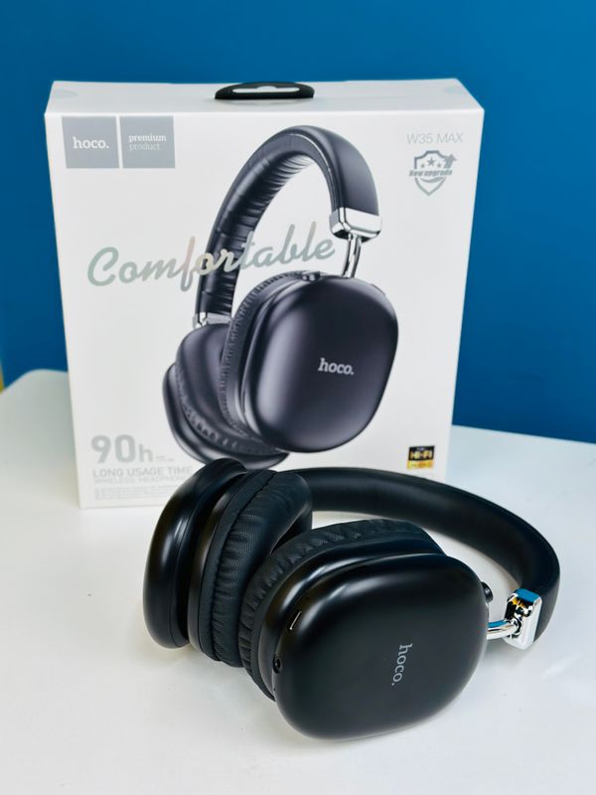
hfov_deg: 30.3
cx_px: 298
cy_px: 398
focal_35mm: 48
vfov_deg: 39.7
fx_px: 1102
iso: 100
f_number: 1.78
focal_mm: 6.86
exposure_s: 1/100
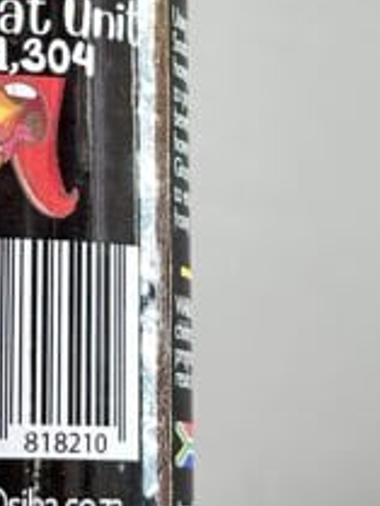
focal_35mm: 184
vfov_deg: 10.7
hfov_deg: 8.1
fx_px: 2690
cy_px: 140
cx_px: 36
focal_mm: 6.86
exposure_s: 1/60
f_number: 1.78
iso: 200
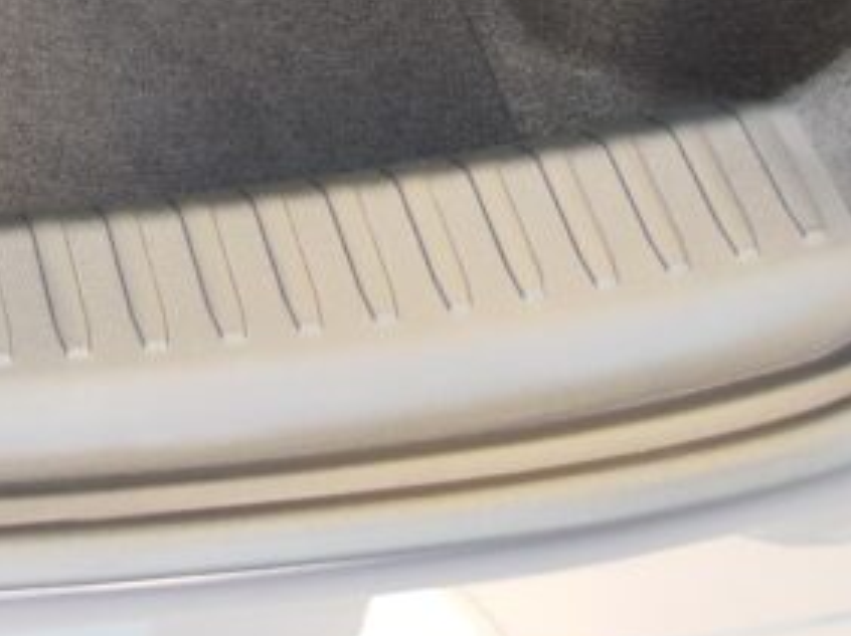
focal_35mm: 98
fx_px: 2407
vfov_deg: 12.9
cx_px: -664
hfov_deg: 16.8
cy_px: -669
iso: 436
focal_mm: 7.01
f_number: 1.69
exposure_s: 1/55.4
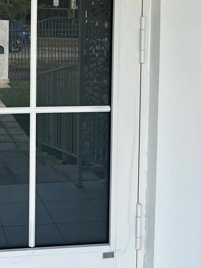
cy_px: 27
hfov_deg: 24.7
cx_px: -6
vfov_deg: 32.6
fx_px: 433
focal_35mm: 56
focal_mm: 5.7
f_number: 1.5
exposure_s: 1/873
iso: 50
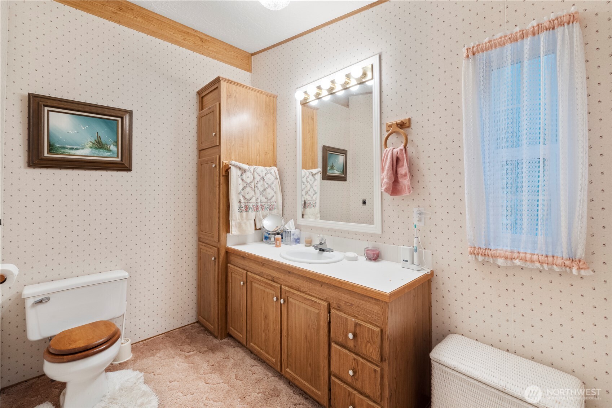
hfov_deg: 100.4
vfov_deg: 77.3
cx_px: 306
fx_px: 255
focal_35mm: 15
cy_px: 204
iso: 400
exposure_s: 1/1.25
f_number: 8
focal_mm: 10
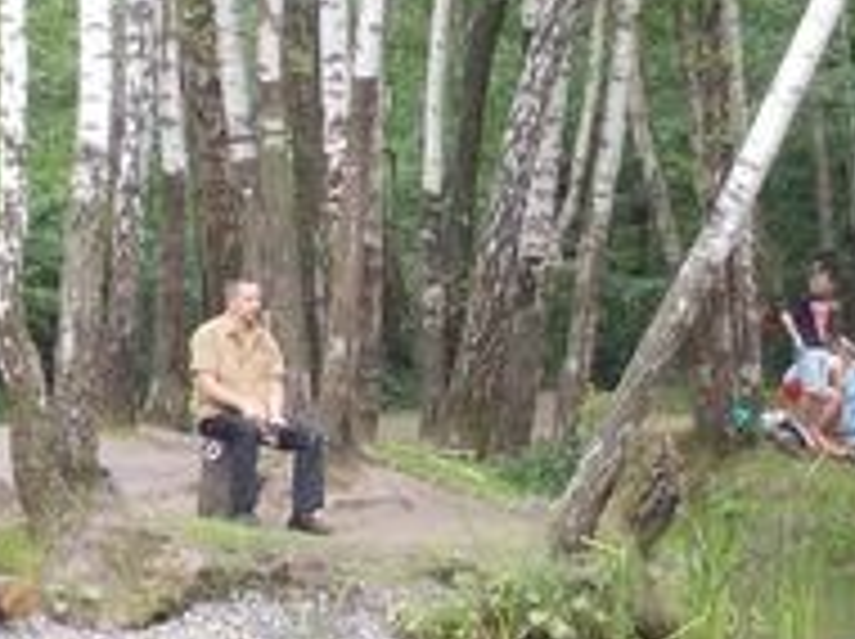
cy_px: 351
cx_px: 256
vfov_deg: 6.3
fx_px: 5822
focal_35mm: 236
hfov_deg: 8.4
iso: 200
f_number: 4.7
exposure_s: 1/30
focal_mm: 7.9
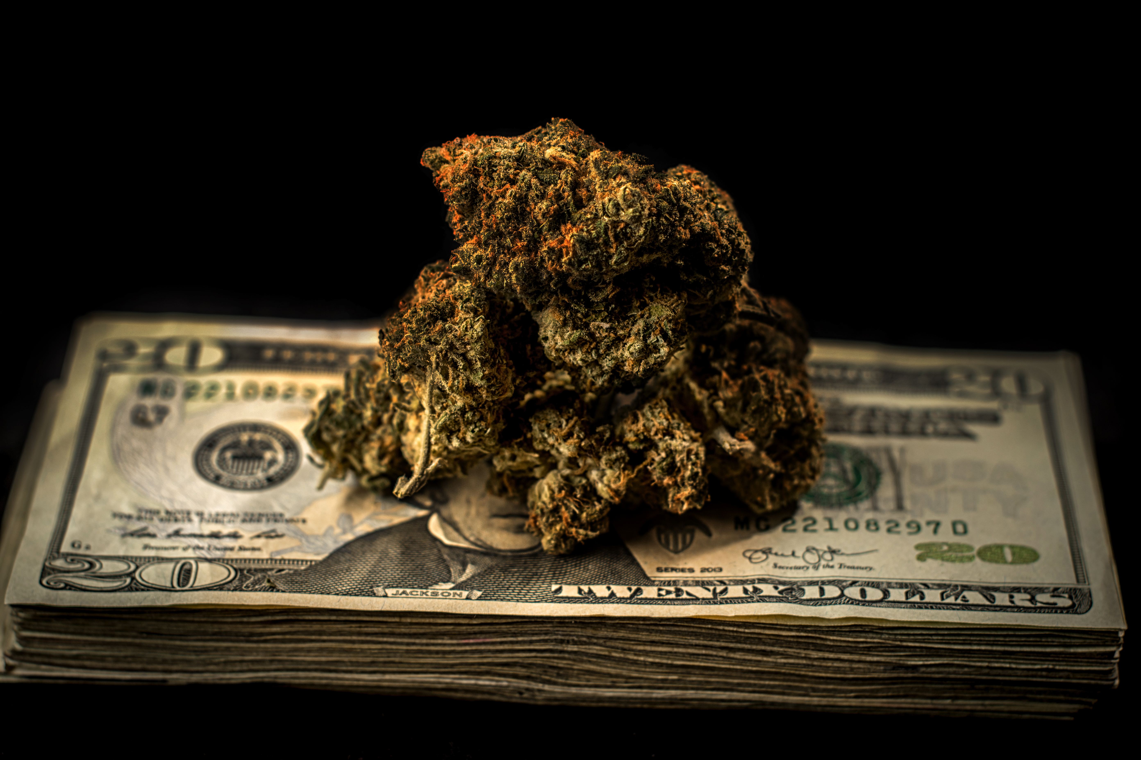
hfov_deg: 27.0
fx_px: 2377
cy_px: 380
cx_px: 570
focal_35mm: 75
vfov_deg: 18.2
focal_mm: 50
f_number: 4
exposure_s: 1/200
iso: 100
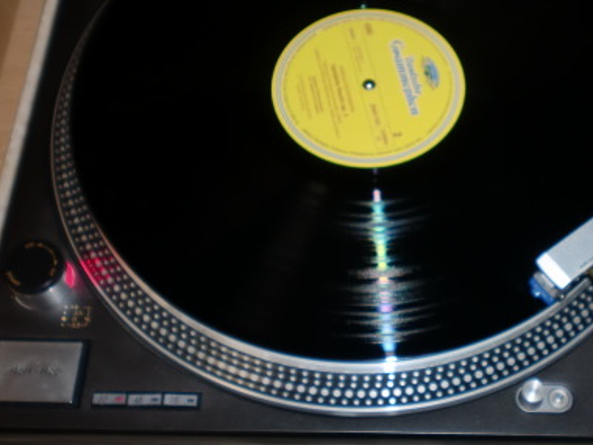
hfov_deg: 32.3
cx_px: 421
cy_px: 175
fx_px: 1011
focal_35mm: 59
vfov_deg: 24.8
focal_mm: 6.3
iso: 64
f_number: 3.1
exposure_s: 1/40
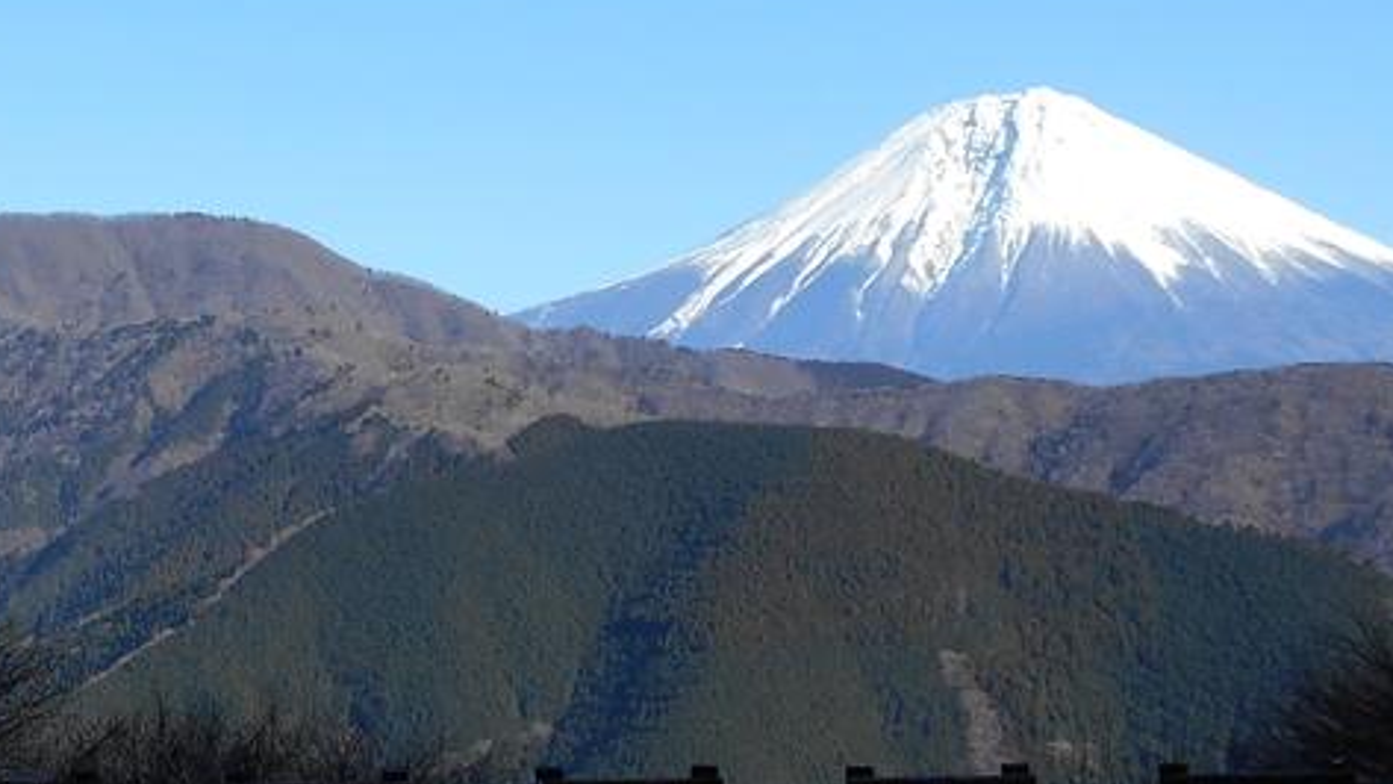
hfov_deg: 22.0
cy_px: 345
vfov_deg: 12.9
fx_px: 3472
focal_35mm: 94
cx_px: 80
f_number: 3.6
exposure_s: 1/800
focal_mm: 5.8
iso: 80
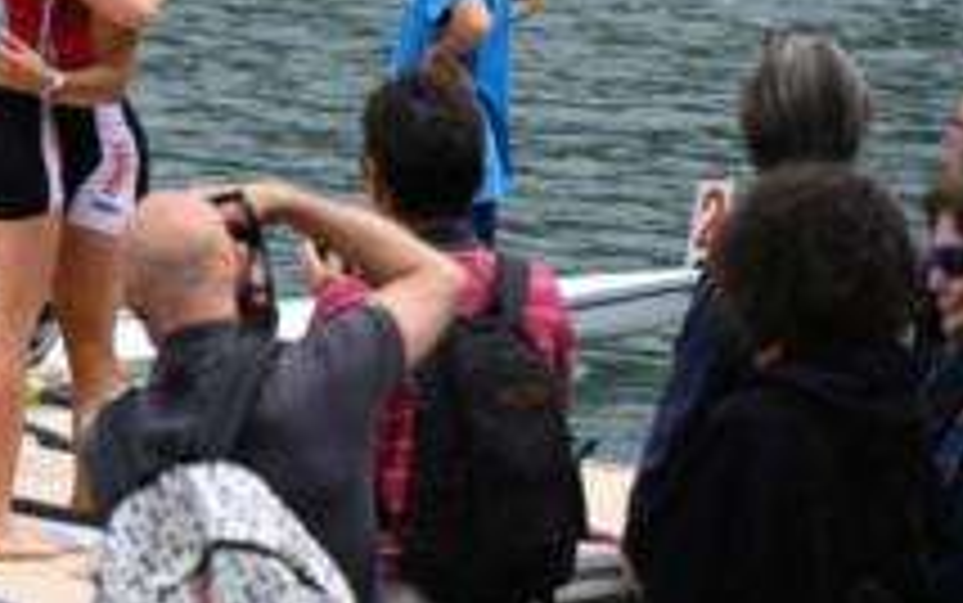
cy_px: -135
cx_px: 86
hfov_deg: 4.4
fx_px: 12525
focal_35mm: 477
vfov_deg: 2.8
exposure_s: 1/500
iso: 250
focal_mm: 200
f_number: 6.3
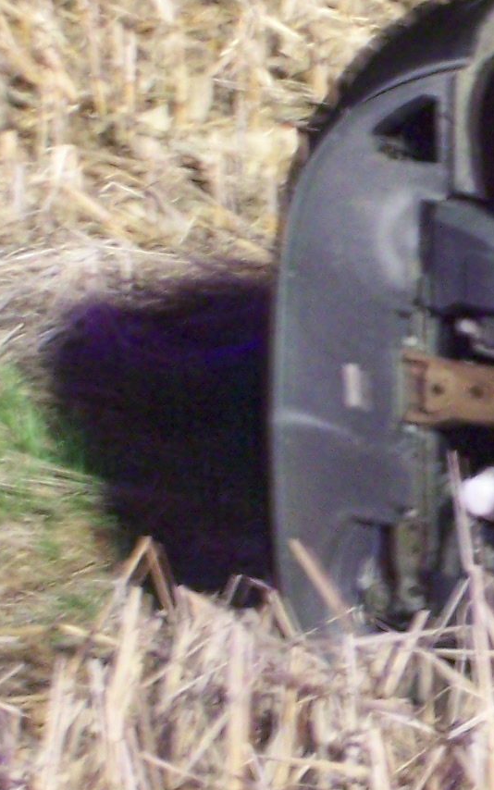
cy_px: 457
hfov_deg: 4.5
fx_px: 6159
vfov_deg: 7.3
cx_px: 1003
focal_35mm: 286
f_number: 3.2
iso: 160
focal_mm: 12.4
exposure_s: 1/2.5
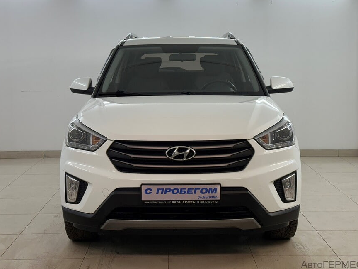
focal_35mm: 50
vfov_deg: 29.1
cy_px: 133
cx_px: 181
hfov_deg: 38.2
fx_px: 517
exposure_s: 1/100
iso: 50
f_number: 1.78
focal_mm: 6.86
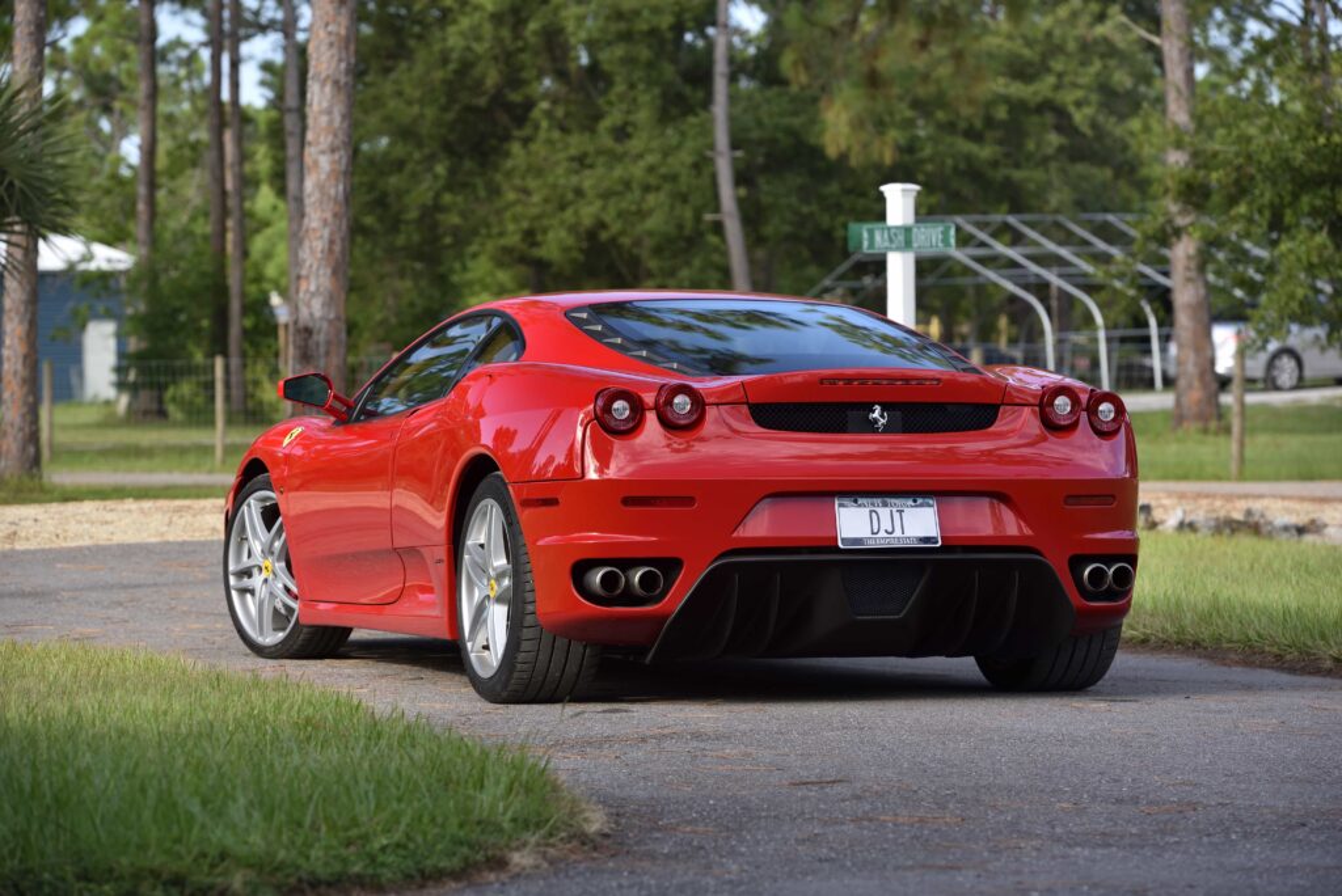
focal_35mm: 135
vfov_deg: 10.2
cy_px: 448
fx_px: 5035
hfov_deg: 15.2
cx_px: 671
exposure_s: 1/250
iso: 400
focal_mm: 135
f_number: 5.6
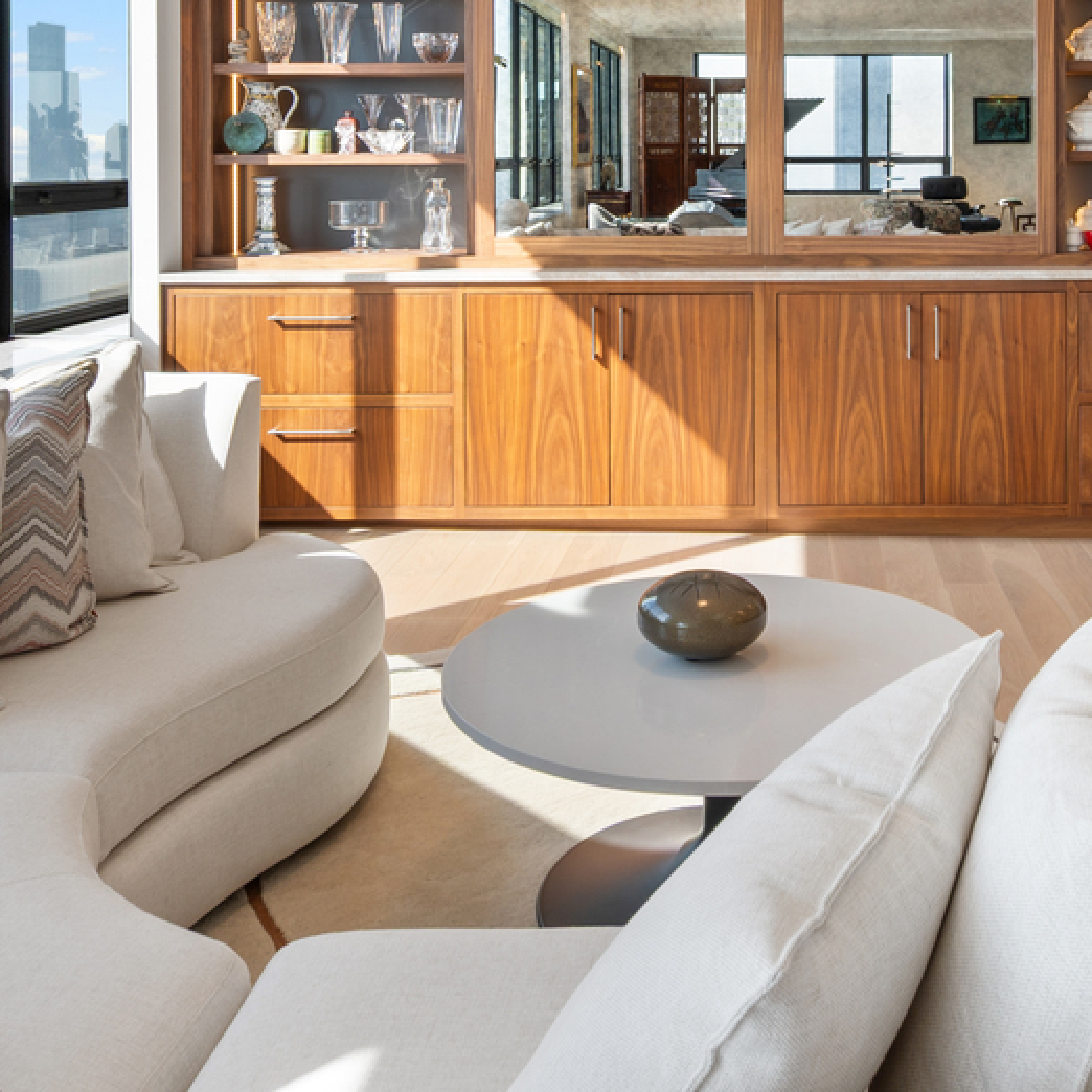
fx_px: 1321
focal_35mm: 37
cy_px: 155
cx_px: 788
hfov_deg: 43.8
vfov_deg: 42.0
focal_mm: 14
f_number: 11
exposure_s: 1/8
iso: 100
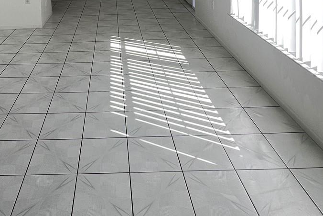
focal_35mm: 32
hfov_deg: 57.4
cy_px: -63
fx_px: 287
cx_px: 108
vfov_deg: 31.7
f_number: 1.8
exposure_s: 1/123
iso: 32
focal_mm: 1.57
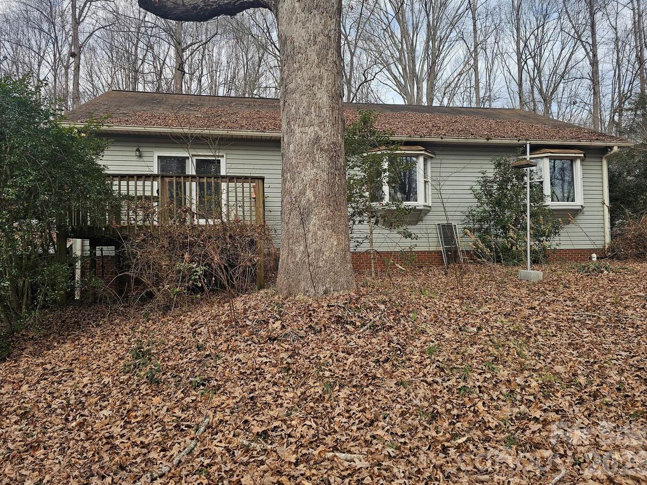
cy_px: 234
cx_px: 318
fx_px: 449
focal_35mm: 24
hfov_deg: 71.6
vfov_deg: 56.8
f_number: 1.7
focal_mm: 6.3
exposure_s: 1/190
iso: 10
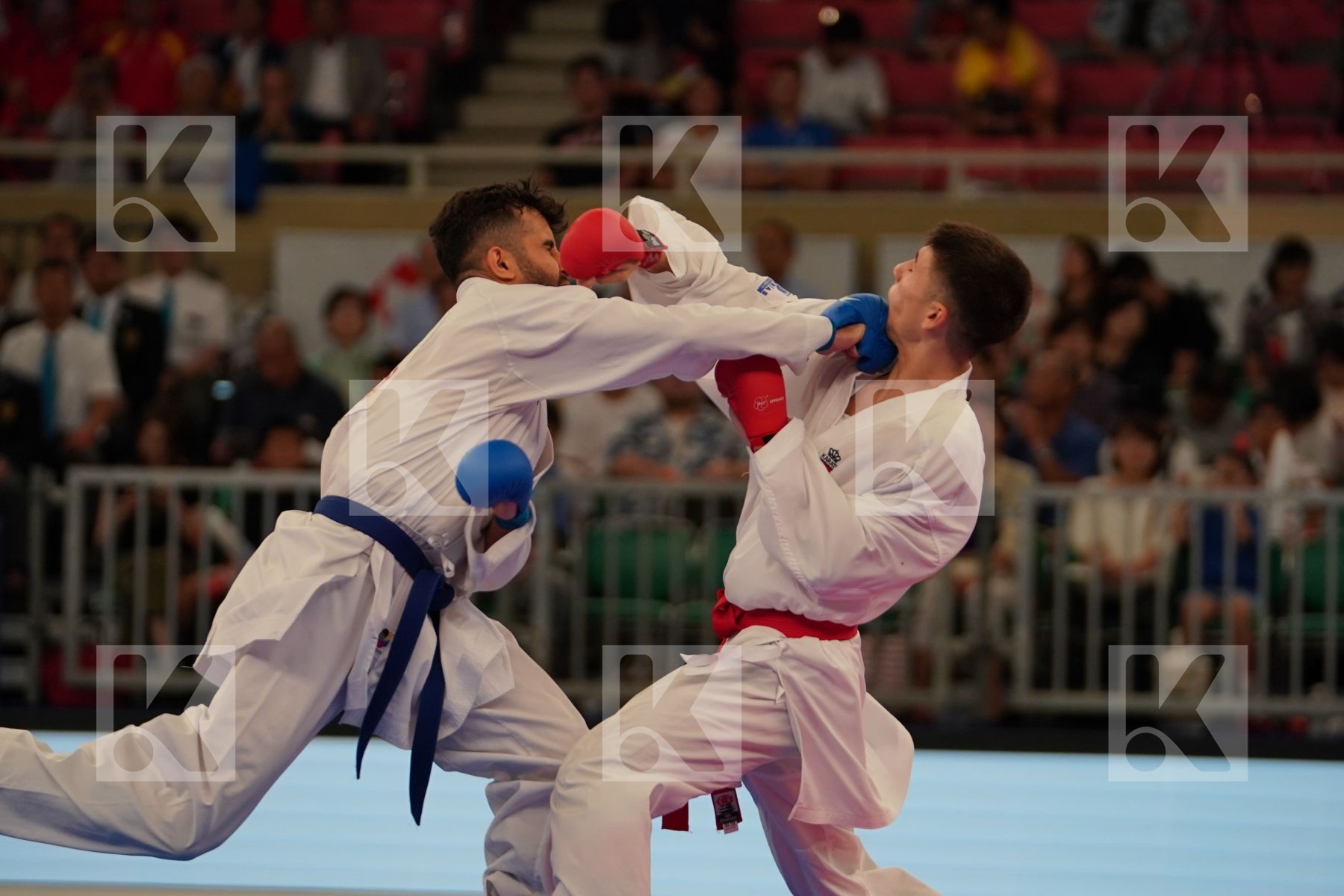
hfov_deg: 9.1
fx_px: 8399
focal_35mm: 225
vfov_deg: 6.1
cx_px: 672
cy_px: 448
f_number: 2.8
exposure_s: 1/1000
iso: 1000
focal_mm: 150
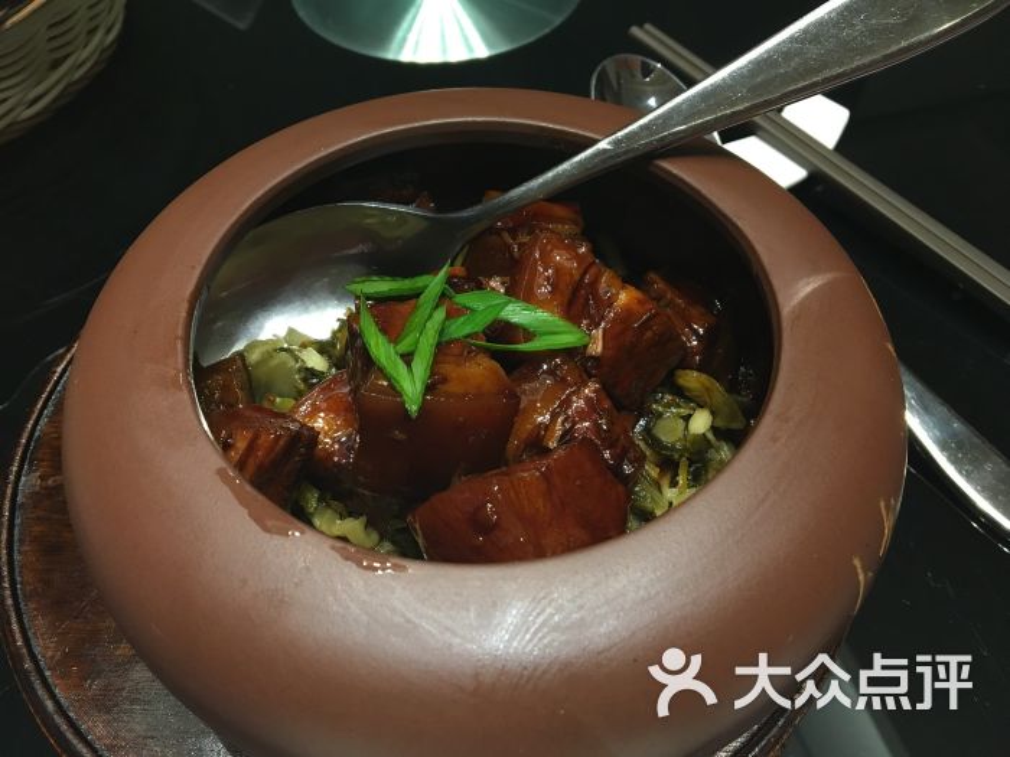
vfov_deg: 48.2
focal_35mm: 29
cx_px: 505
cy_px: 378
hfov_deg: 61.7
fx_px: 846
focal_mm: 4.15
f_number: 2.2
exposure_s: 1/33
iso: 125
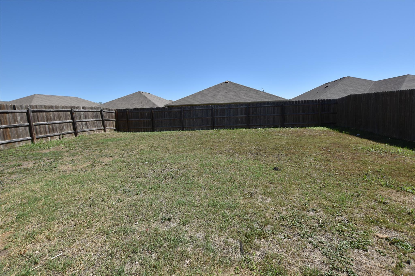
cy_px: 138
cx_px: 208
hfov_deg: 100.4
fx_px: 173
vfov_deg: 77.3
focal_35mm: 15
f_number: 5.6
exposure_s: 1/1250
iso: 200
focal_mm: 10
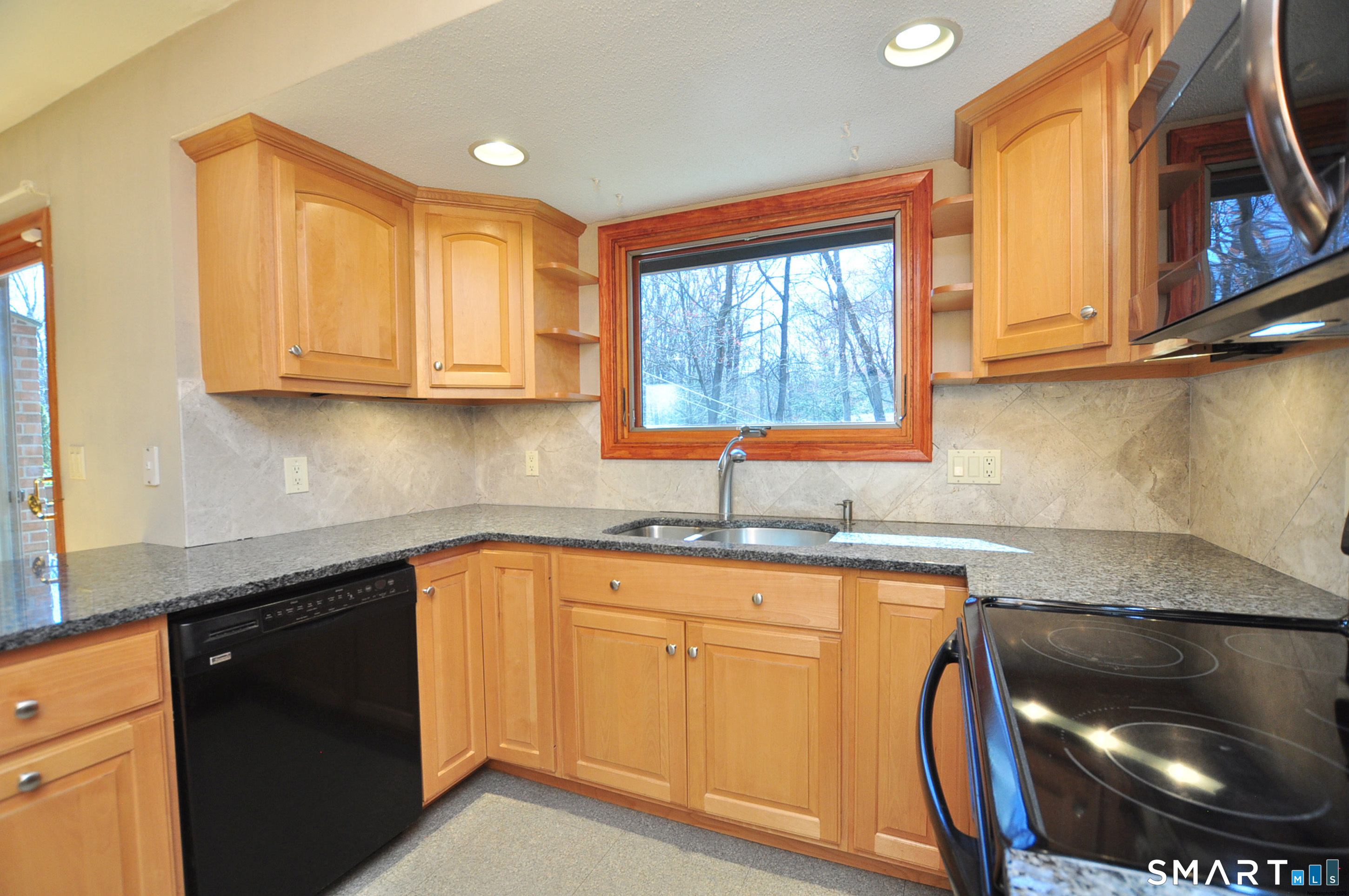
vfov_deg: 77.2
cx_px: 674
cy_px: 448
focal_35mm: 15
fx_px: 561
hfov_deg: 100.5
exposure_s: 1/80
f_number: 4.5
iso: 500
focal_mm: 10
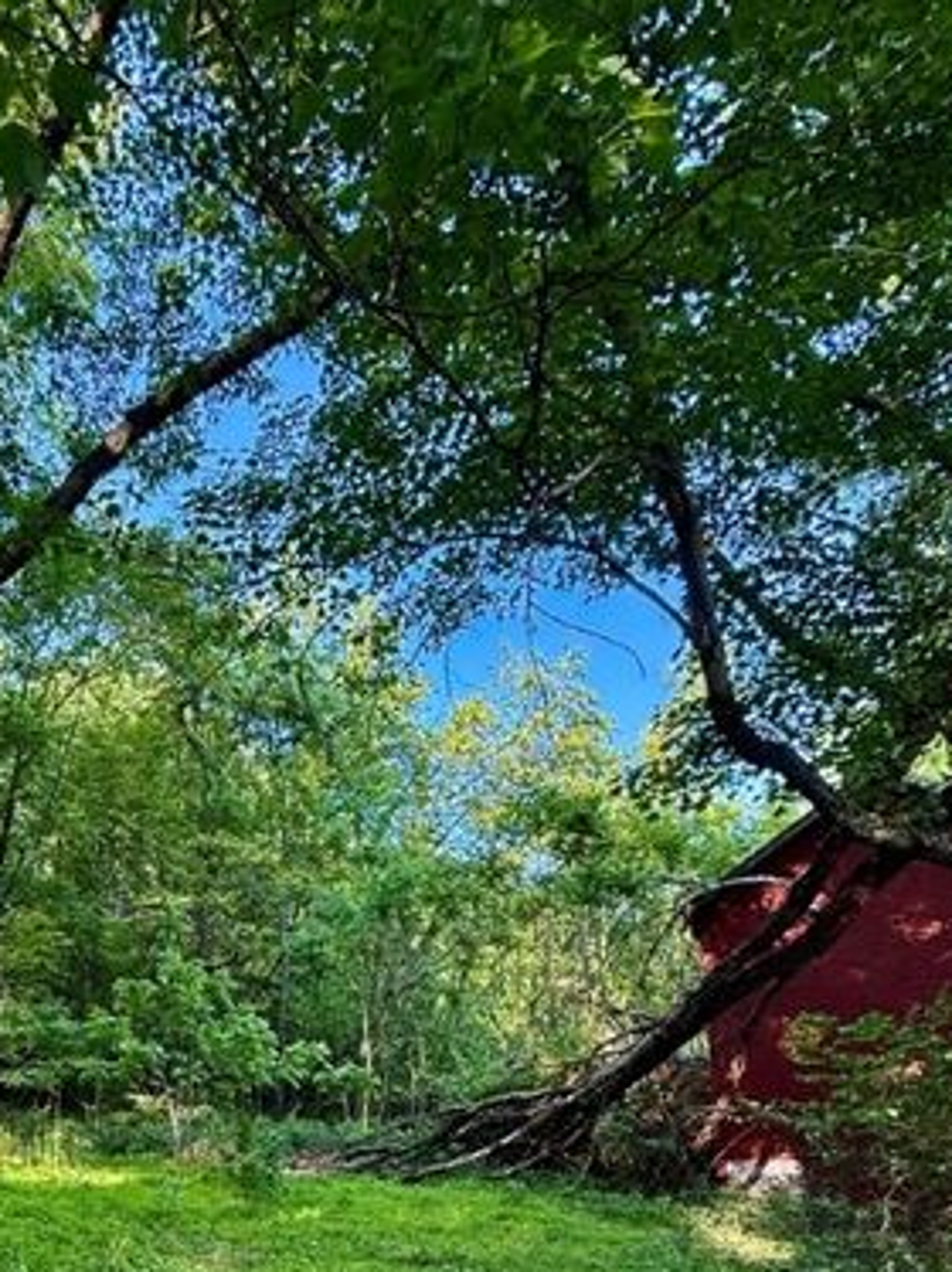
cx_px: 163
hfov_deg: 50.8
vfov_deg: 61.7
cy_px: 1073
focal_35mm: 25
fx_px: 918
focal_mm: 2.22
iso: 125
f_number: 2.2
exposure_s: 1/99
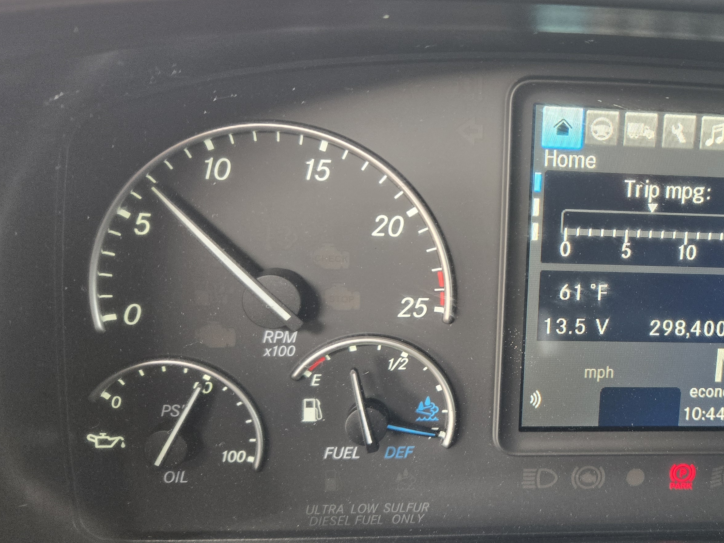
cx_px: 590
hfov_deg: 45.2
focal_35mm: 39
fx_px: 816
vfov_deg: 36.8
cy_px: 249
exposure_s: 1/180
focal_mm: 5.4
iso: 200
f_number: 1.8
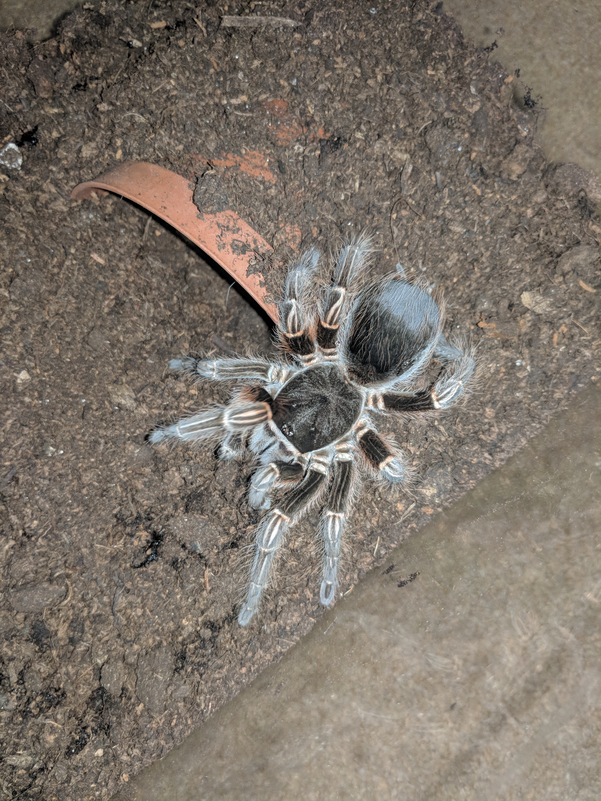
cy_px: 400
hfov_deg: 51.4
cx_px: 300
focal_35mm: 27
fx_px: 625
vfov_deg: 65.3
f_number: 1.8
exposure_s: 1/50
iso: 346
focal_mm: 4.44
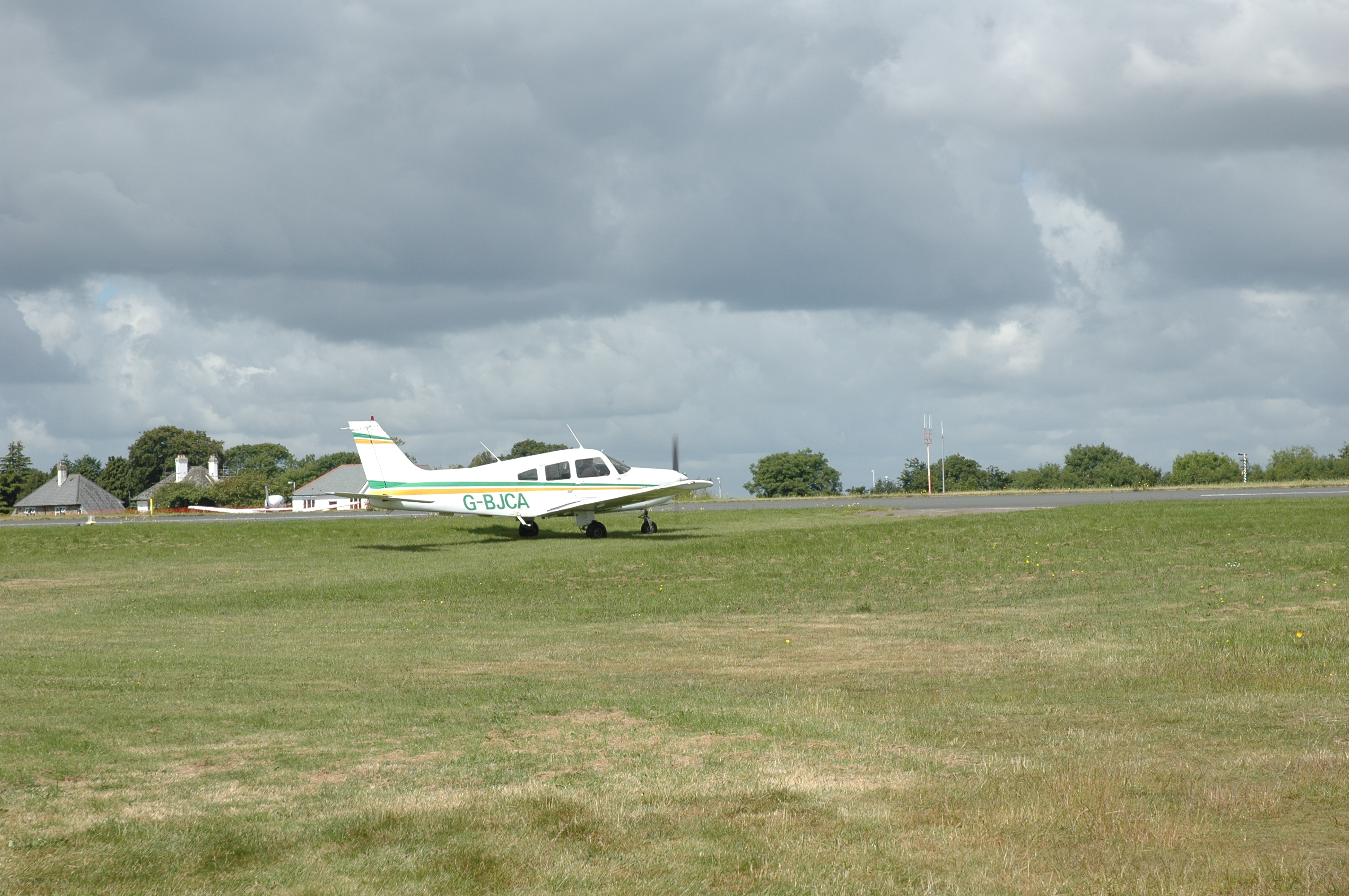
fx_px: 2808
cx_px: 674
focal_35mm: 75
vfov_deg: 18.1
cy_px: 448
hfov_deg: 27.0
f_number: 10
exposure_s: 1/400
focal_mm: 50
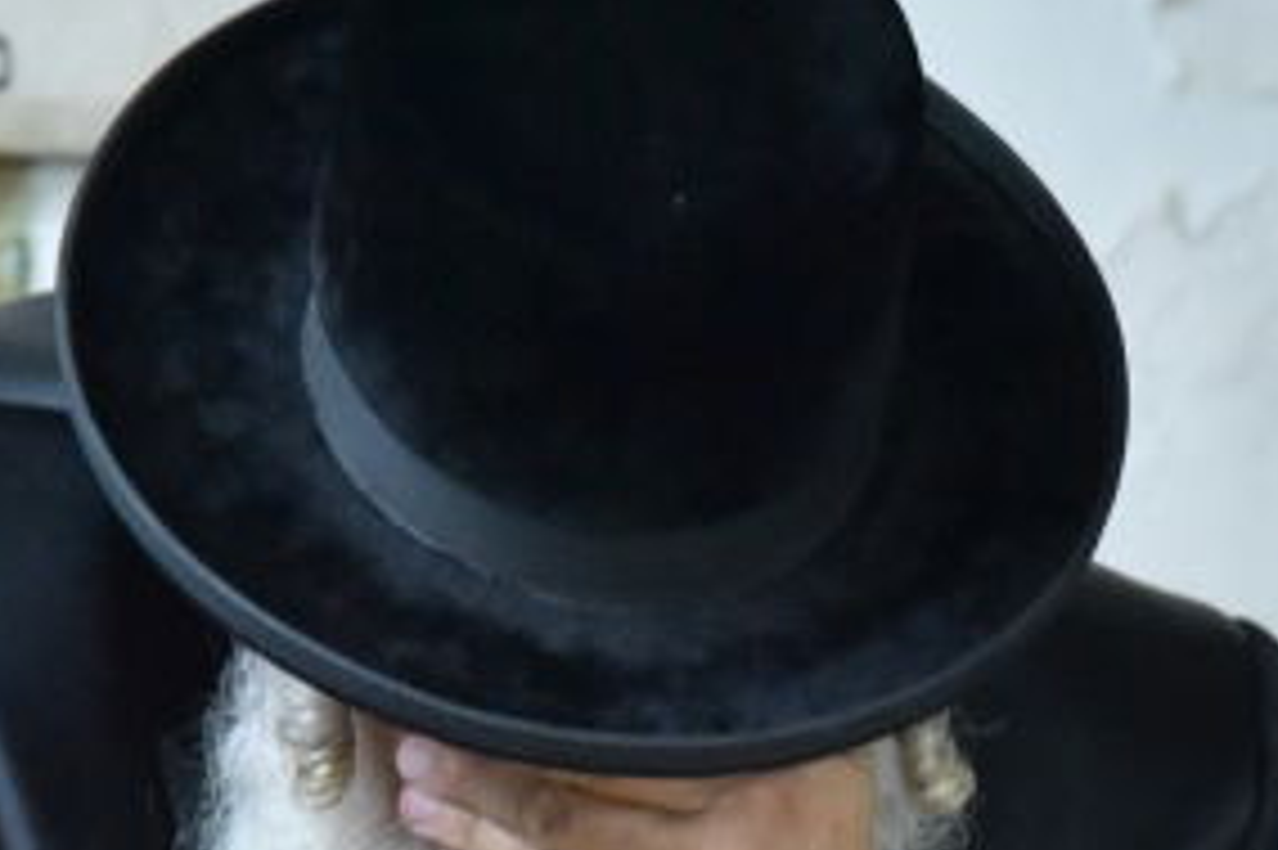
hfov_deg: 4.8
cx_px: 630
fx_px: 15362
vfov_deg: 3.2
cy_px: 839
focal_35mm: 433
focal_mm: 120
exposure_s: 1/80
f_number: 4
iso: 3200
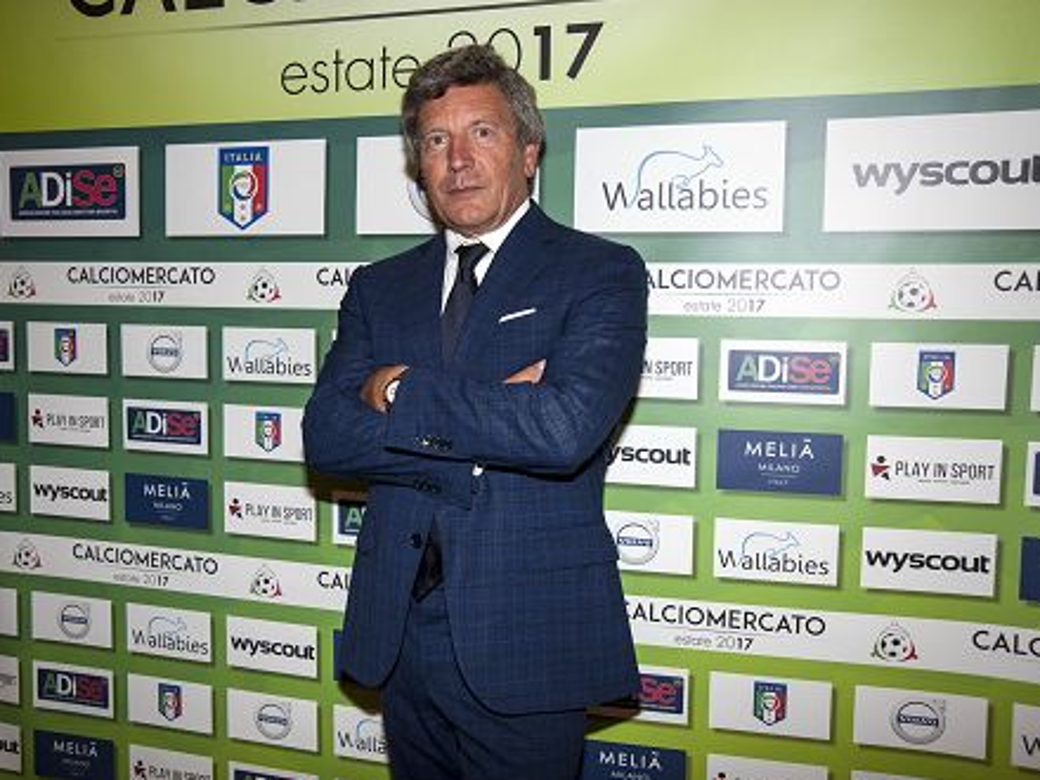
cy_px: 384
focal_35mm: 38
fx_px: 1142
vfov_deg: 37.7
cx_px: 470
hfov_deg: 48.9
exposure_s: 1/100
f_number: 6.3
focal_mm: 34
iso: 1000
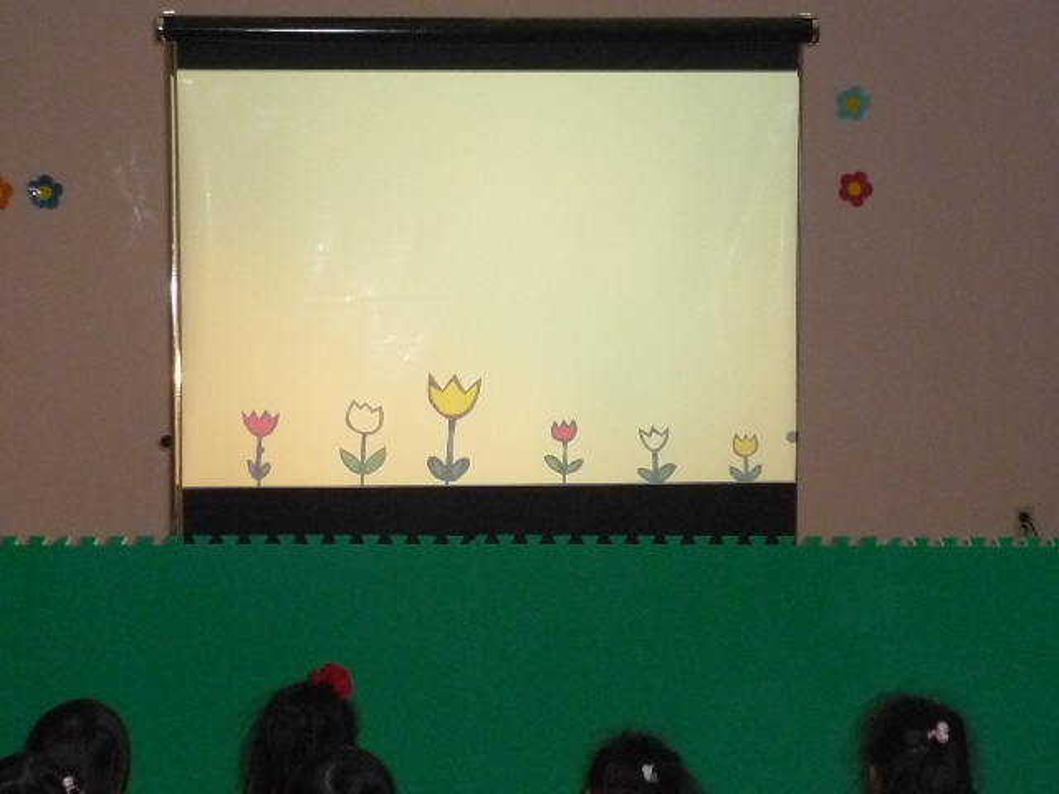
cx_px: 530
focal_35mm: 88
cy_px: 397
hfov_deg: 22.3
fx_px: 2692
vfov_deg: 16.8
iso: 500
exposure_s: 1/40
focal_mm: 9.1
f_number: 3.4
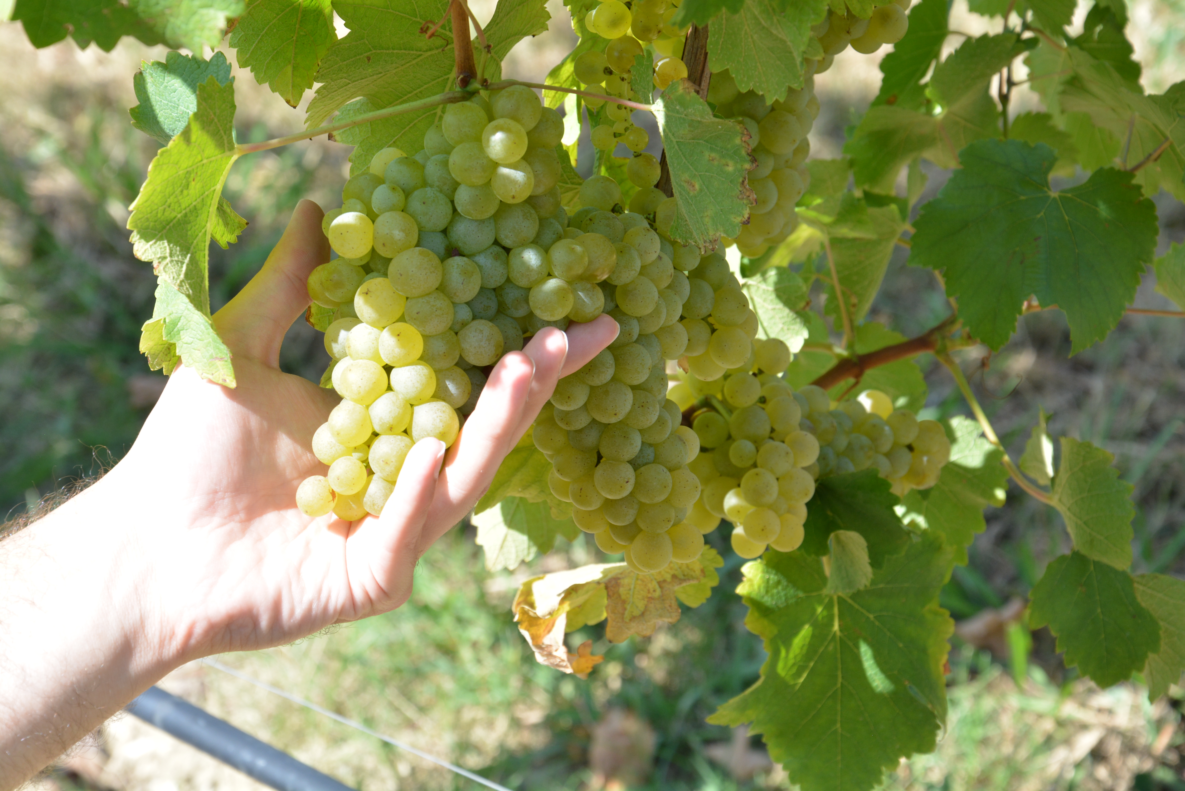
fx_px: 4198
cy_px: 396
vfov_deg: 10.8
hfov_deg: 16.1
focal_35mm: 128
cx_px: 592
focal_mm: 85
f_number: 9
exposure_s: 1/160
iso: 320
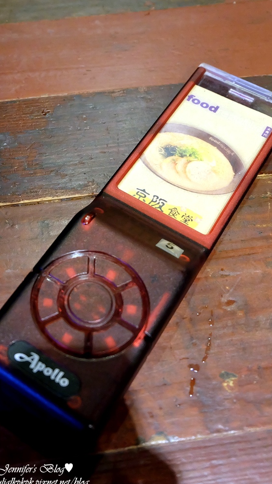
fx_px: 333
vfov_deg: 71.9
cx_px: 133
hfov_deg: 44.4
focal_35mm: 26
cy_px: 245
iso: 3200
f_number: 4
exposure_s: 1/25
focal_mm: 16
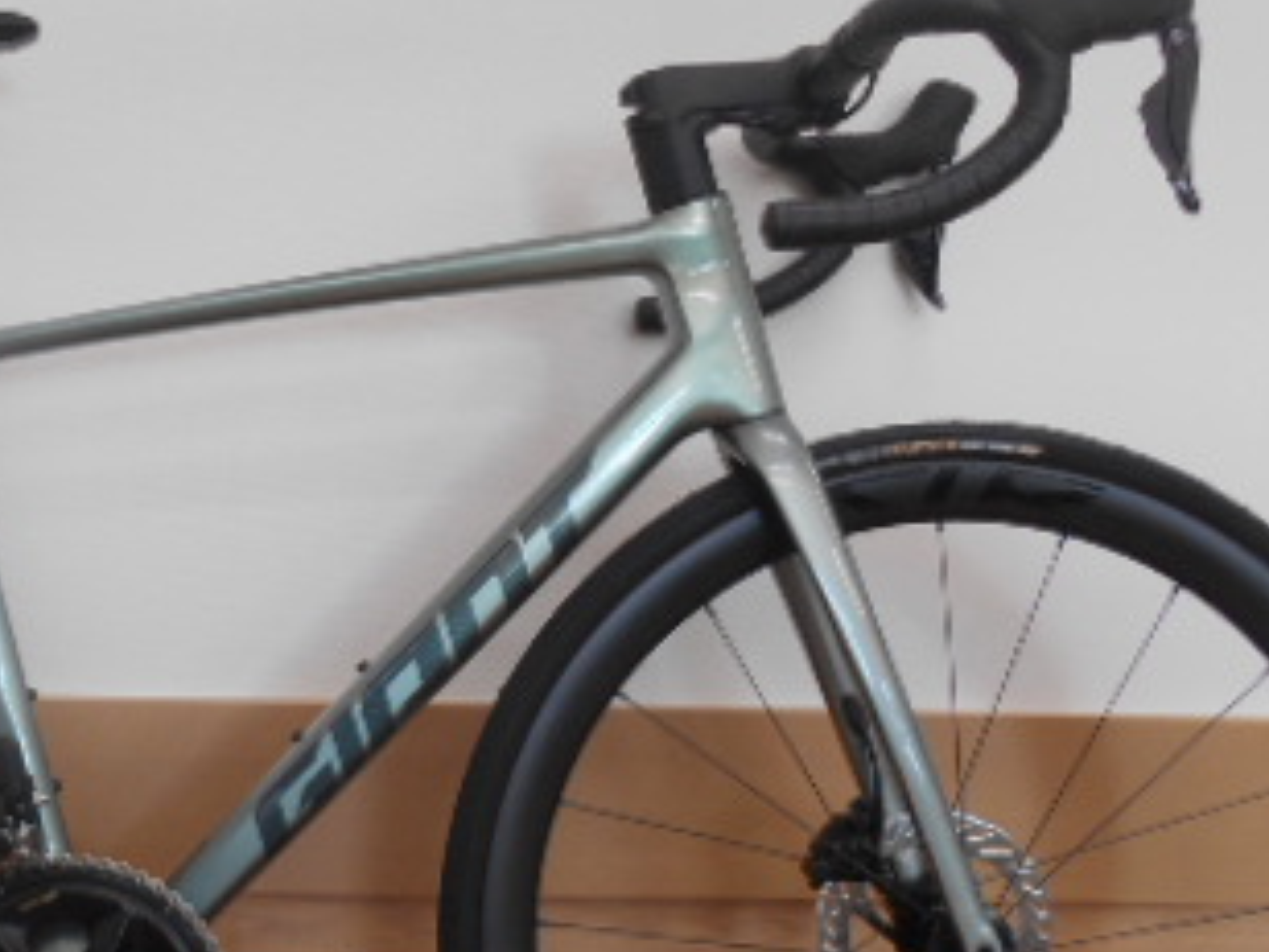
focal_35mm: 54
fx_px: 1980
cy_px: 643
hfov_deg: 33.9
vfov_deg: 26.9
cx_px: 169
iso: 125
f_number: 3.4
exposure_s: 1/30
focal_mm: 4.7
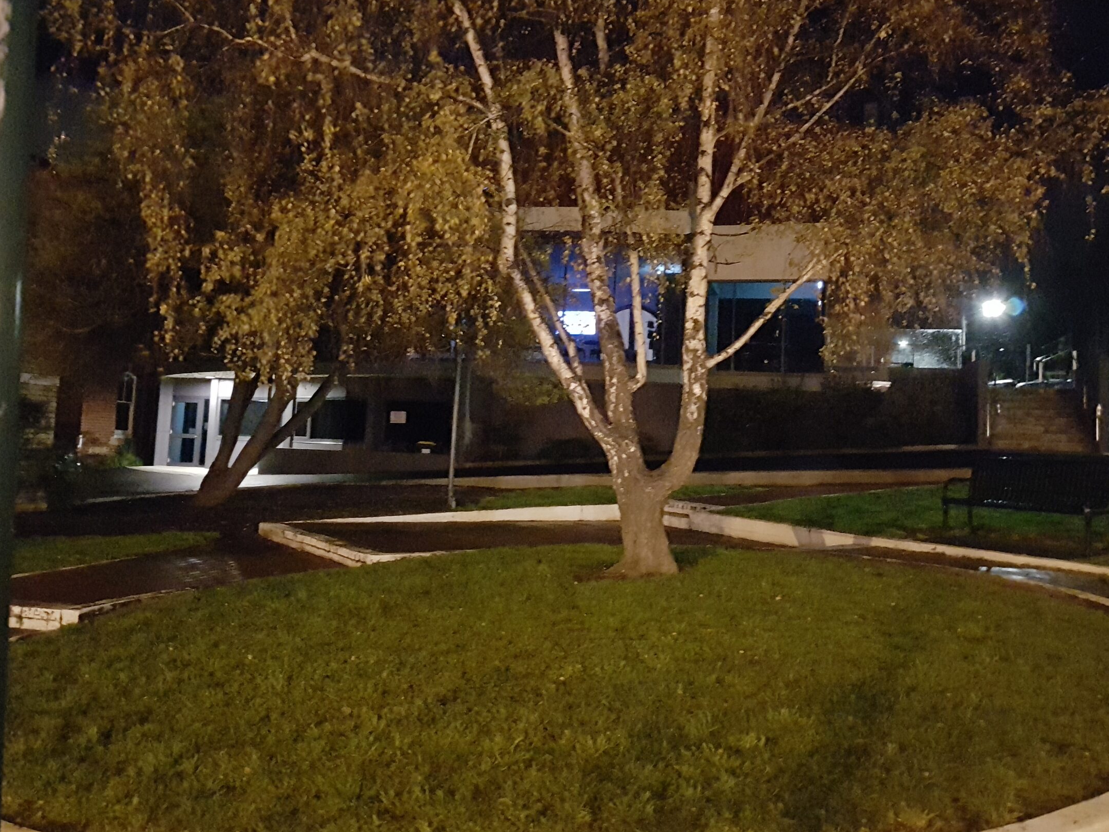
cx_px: 552
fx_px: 993
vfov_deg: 45.3
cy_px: 351
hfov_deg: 58.4
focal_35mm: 31
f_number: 1.7
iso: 1250
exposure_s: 1/5
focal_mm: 4.2
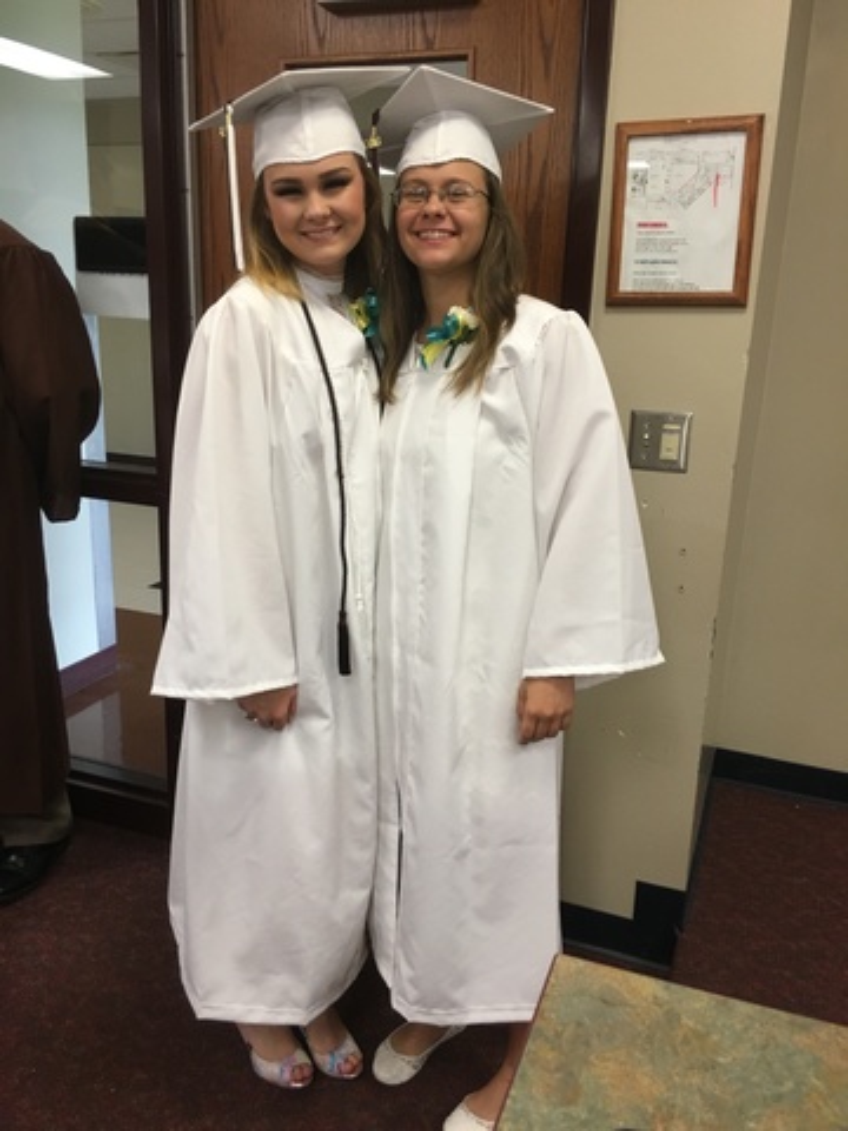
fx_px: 947
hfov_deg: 48.2
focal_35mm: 29
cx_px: 424
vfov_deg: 61.7
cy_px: 566
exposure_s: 1/30
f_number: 2.2
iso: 100
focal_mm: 4.15
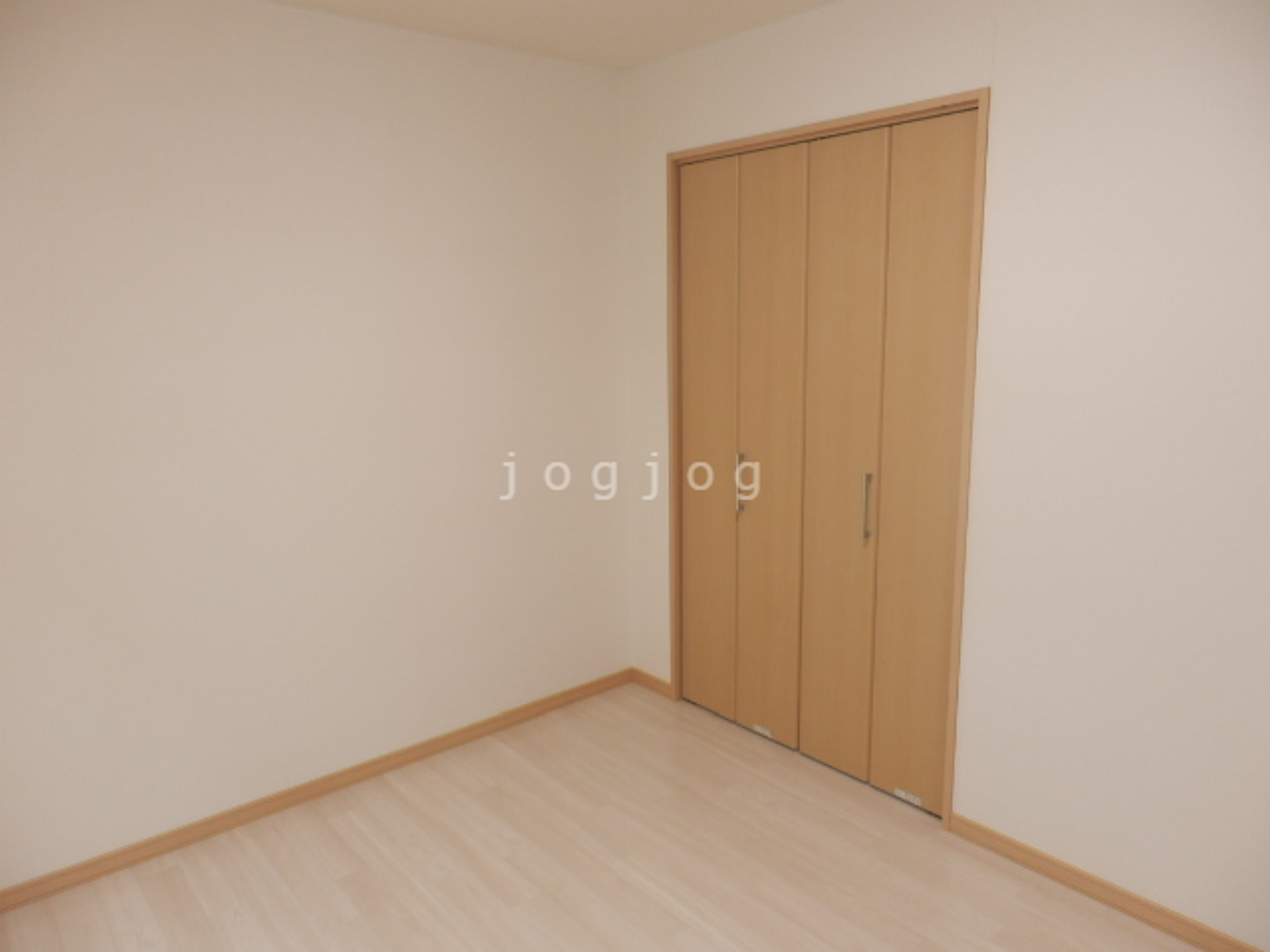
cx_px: 635
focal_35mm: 24
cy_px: 476
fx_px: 881
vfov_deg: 56.8
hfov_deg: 71.6
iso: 80
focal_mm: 4.2
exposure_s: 1/30
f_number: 3
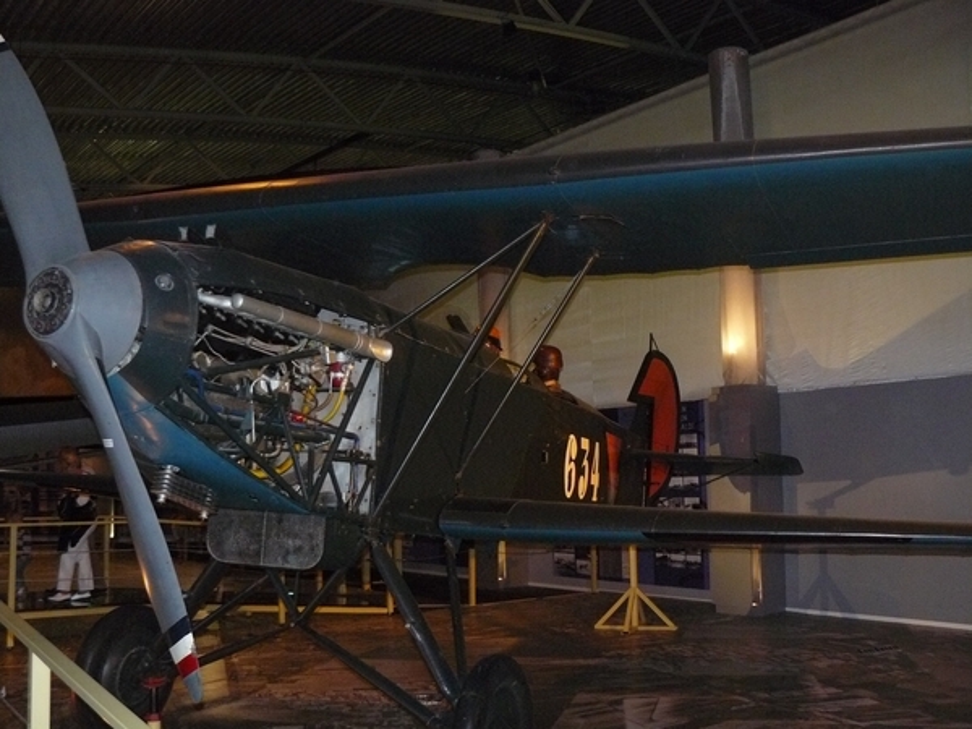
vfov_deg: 39.7
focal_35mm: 36
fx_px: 1011
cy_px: 364
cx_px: 486
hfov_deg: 51.4
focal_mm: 6
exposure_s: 1/30
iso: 400
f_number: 2.8
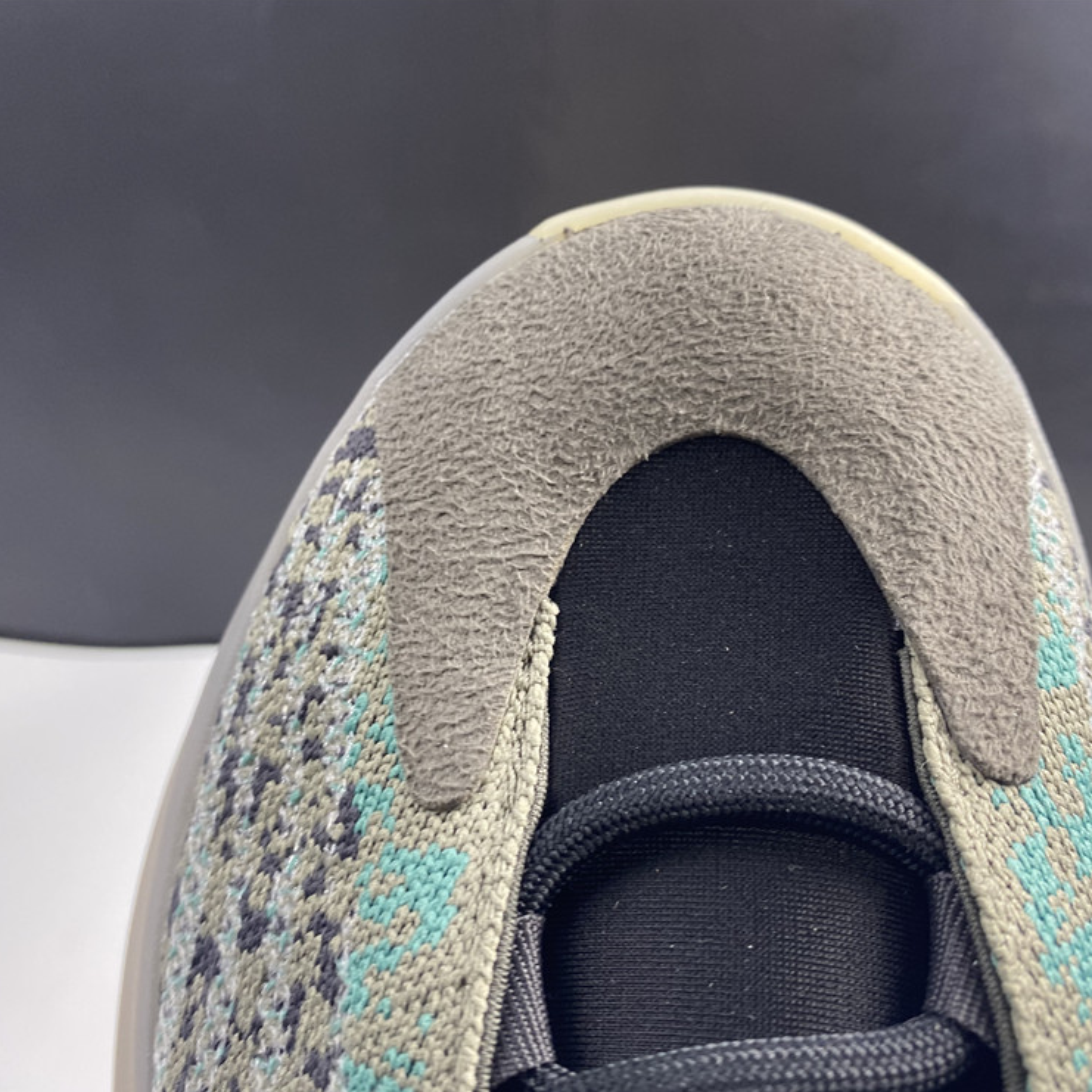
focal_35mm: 31
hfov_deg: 52.5
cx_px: 591
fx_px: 1106
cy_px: 550
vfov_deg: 52.5
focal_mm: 4.25
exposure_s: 1/50
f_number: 1.8
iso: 64
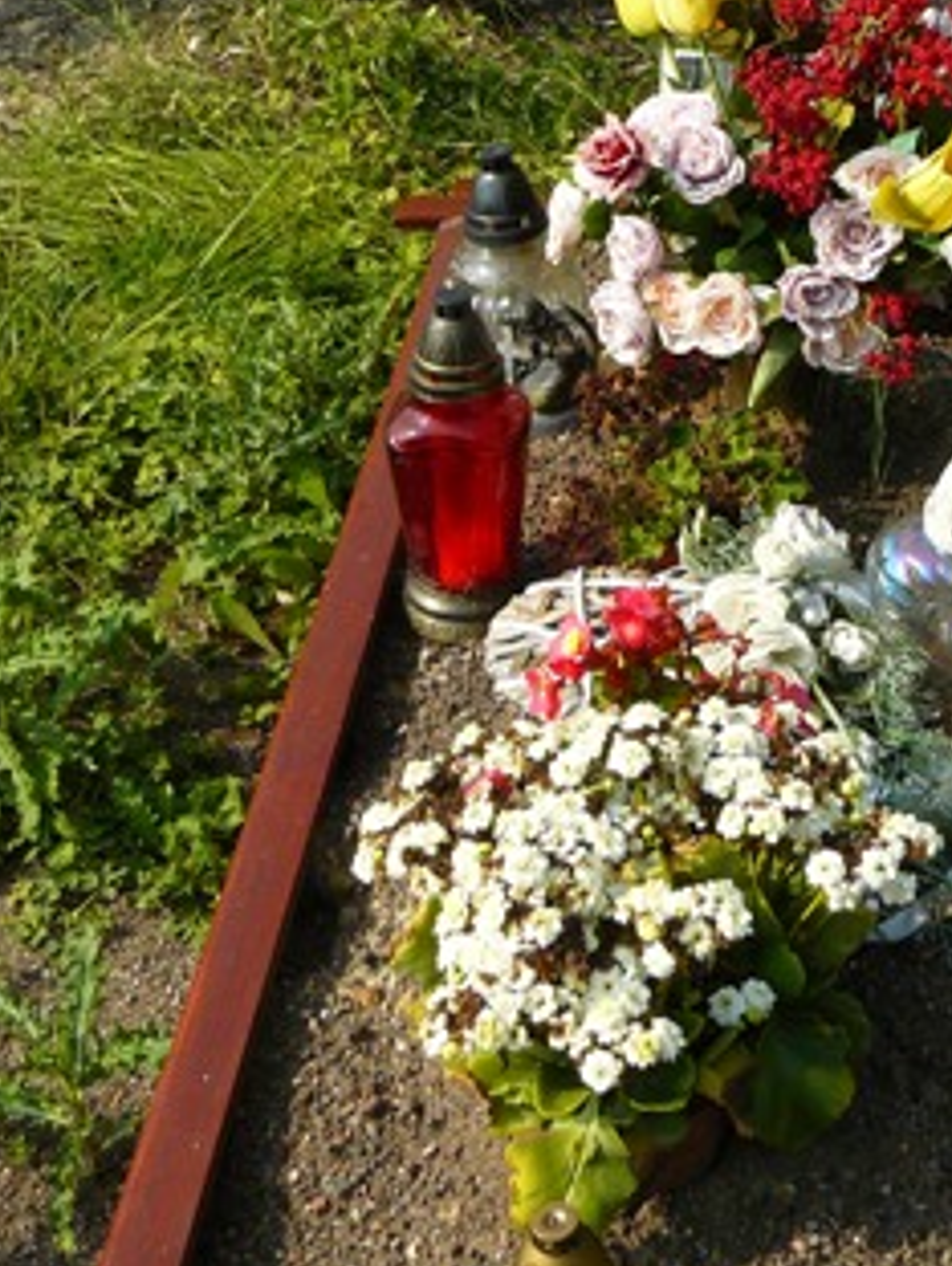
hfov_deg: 19.9
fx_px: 2708
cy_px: 77
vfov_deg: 25.3
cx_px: 635
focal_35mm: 74
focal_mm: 6
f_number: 5.6
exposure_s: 1/320
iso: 100
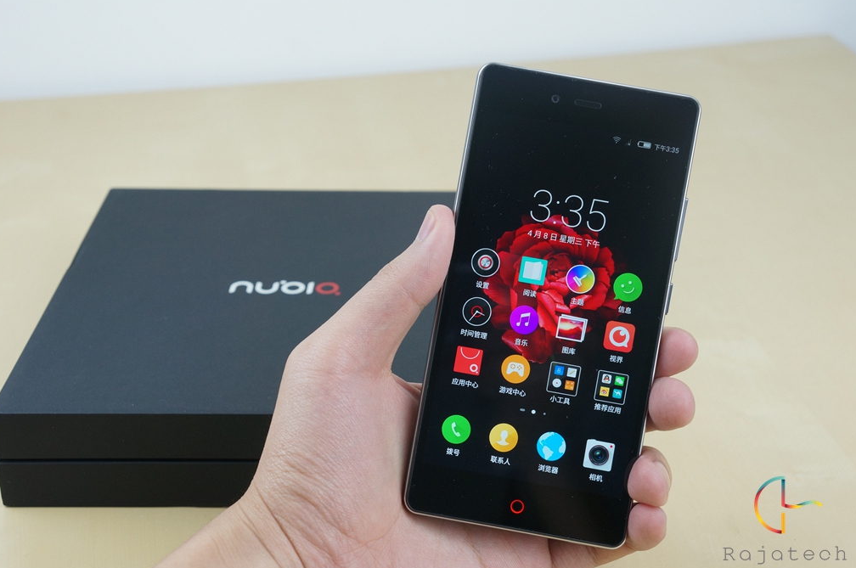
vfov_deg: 21.2
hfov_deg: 31.5
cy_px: 285
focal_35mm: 64
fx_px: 1520
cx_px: 424
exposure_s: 1/40
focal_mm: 42
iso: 400
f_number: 7.1
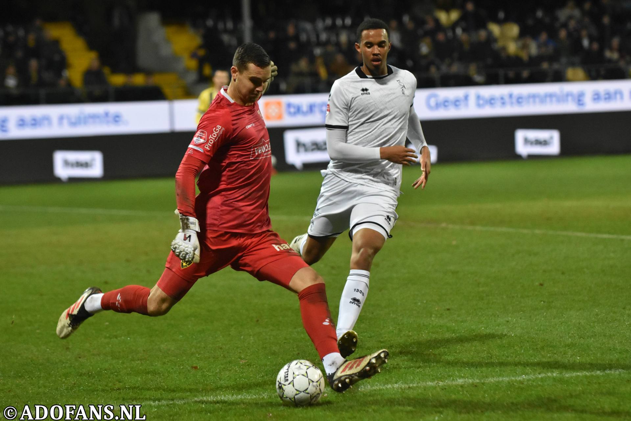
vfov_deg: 6.5
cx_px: 316
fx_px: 3681
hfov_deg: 9.8
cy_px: 210
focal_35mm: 210
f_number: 2.8
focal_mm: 140
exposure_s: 1/800
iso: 2500
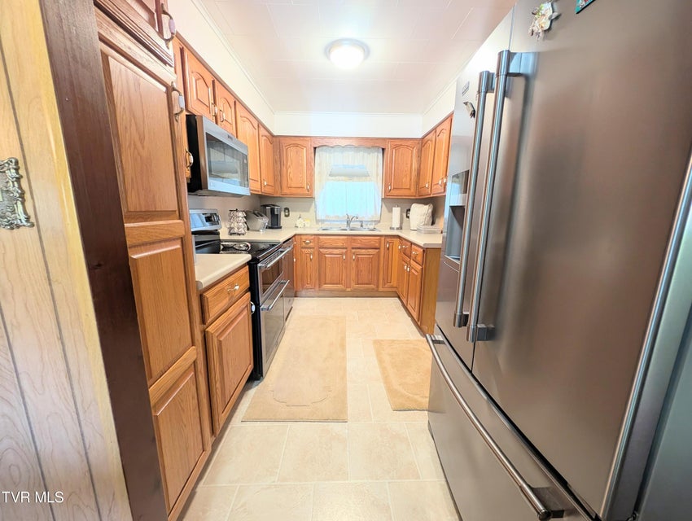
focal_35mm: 12
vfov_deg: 94.6
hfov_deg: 110.5
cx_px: 346
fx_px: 240
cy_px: 260
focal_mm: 2.23
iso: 139
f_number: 1.95
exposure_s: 1/30
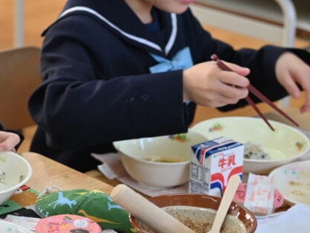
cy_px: 121
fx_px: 1290
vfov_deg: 10.3
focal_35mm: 144
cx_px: -52
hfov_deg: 13.4
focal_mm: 62
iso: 400
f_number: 4
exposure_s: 1/160
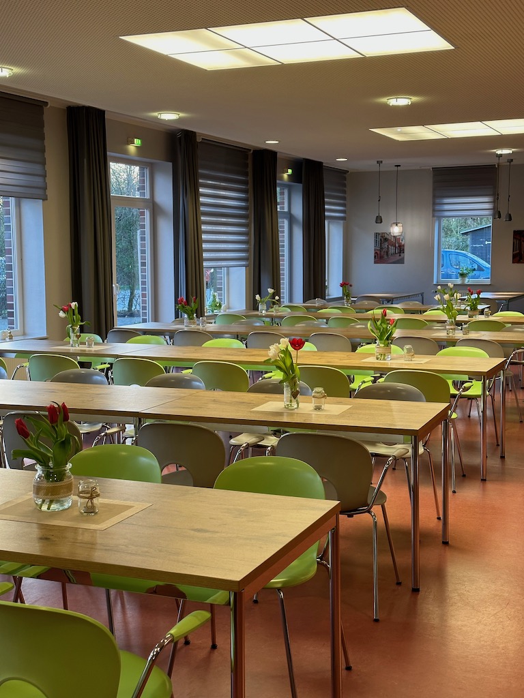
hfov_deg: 30.3
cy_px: 349
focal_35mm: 48
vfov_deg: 39.7
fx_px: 969
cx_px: 262
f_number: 1.78
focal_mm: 6.86
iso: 100
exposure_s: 1/50
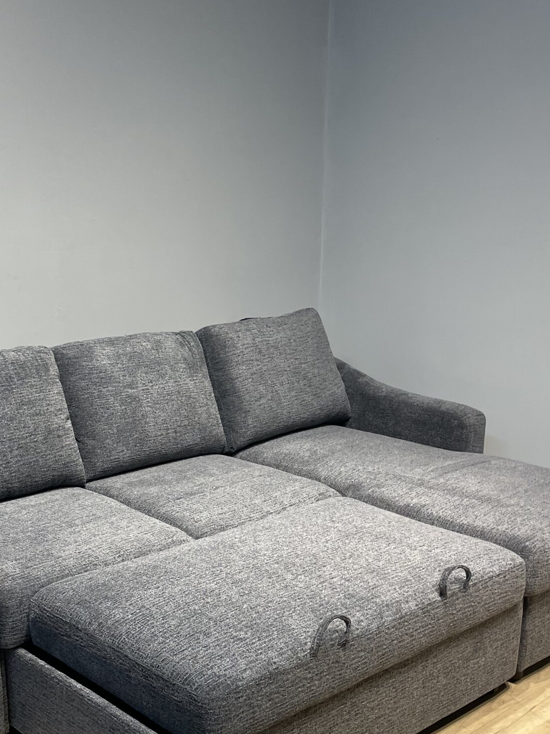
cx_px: 216
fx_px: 953
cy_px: 482
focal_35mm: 45
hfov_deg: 32.1
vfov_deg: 41.6
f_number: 1.6
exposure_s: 1/60
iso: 80
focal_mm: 4.2
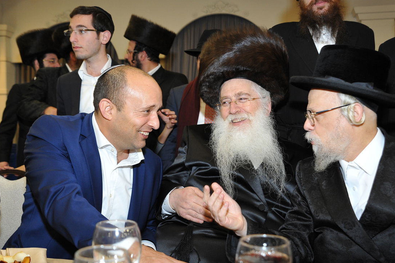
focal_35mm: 41
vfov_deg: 32.5
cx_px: 197
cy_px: 152
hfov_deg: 47.4
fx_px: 450
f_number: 4
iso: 1600
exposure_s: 1/125
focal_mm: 32
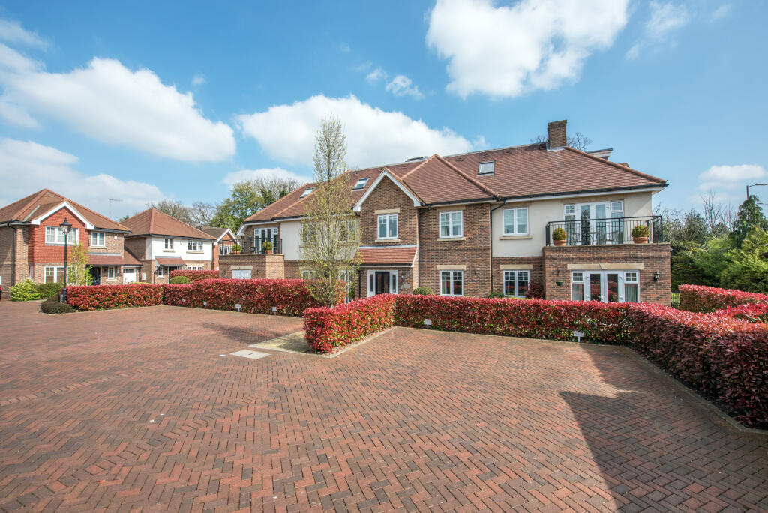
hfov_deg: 104.2
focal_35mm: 14
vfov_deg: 81.3
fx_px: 299
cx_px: 384
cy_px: 256
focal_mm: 14
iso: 400
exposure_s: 1/640
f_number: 13
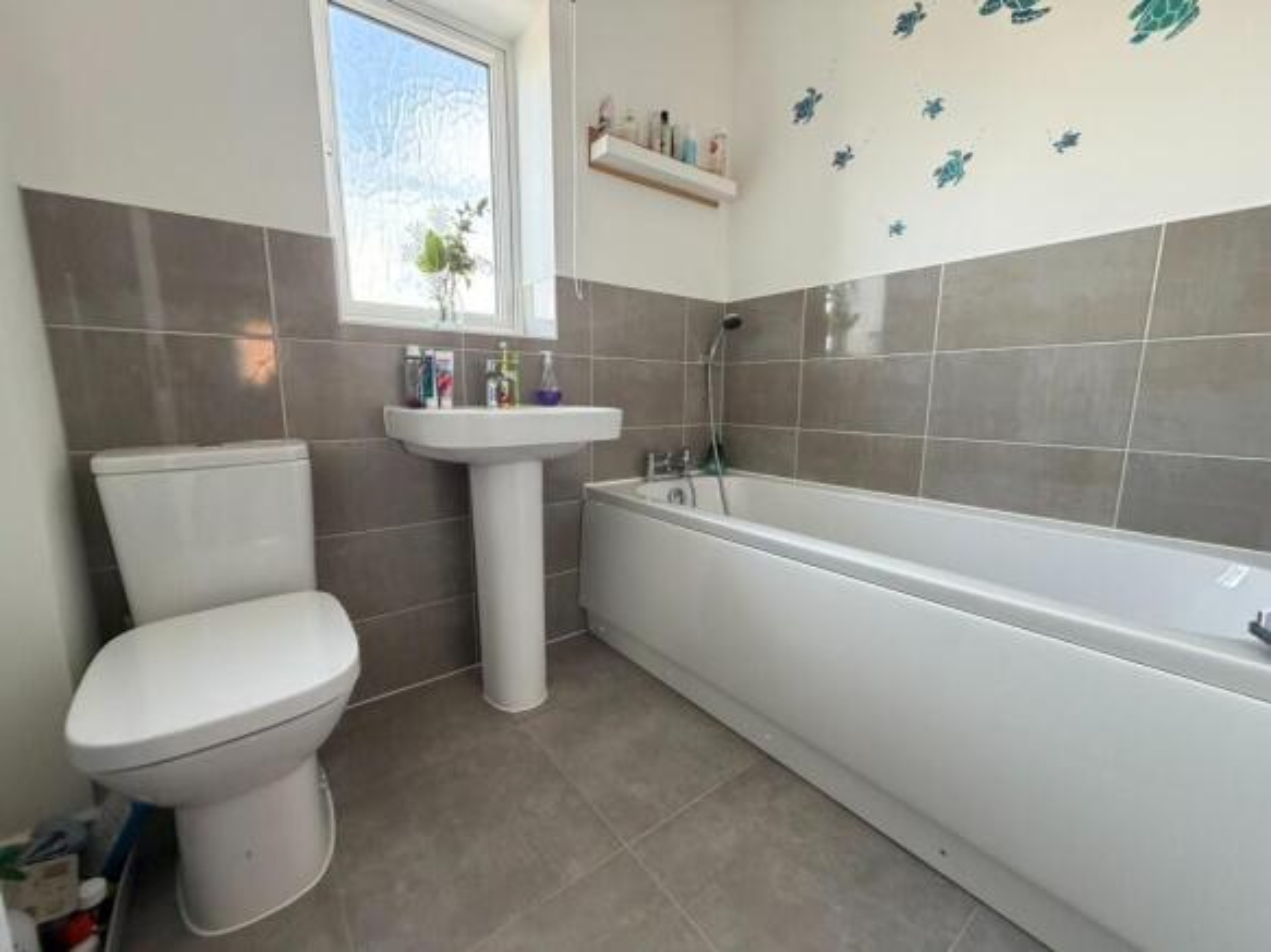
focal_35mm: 14
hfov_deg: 102.1
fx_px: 514
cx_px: 636
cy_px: 476
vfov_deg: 85.7
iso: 400
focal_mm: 2.22
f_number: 2.2
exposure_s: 1/60
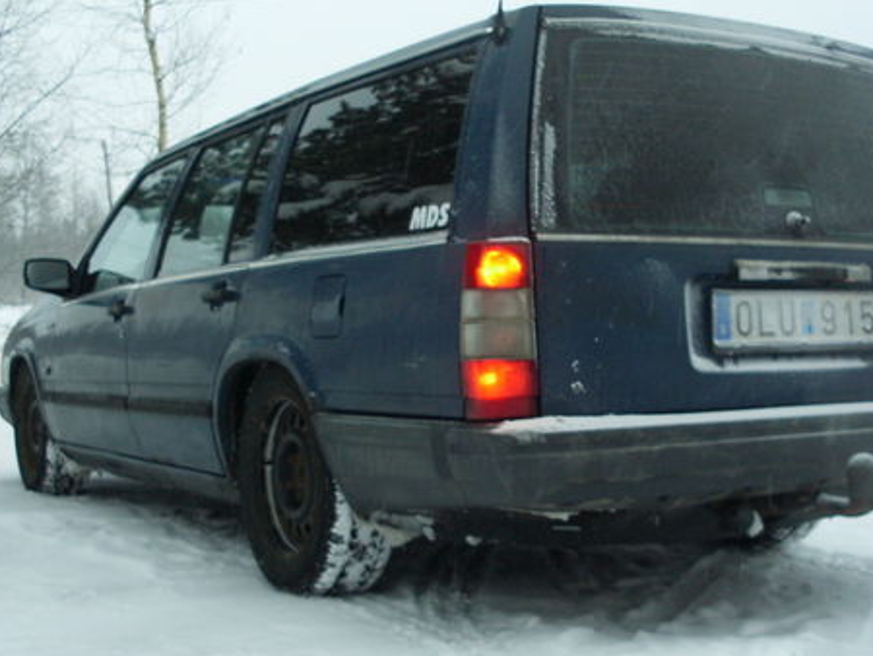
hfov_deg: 35.4
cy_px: 384
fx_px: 1363
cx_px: 516
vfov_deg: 27.0
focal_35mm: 54
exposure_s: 1/60
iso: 100
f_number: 2.8
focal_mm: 6.3
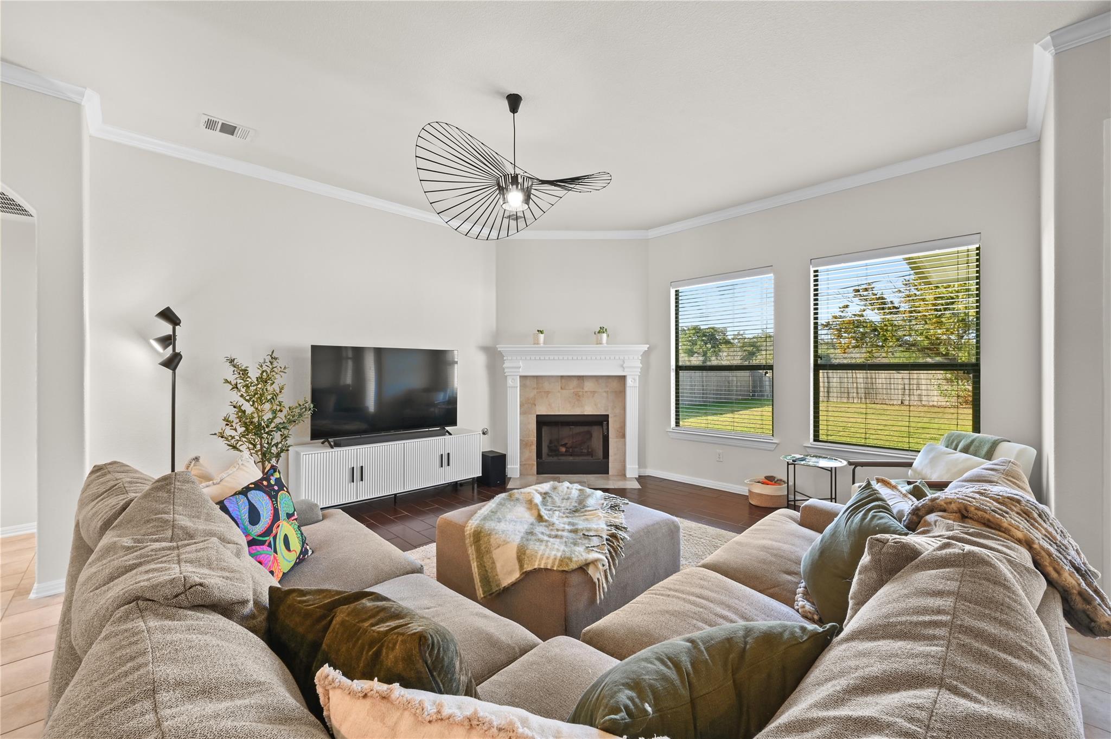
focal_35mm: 14
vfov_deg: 81.1
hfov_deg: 104.3
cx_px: 556
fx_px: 432
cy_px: 370
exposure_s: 1/1.67
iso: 200
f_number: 14
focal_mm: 14
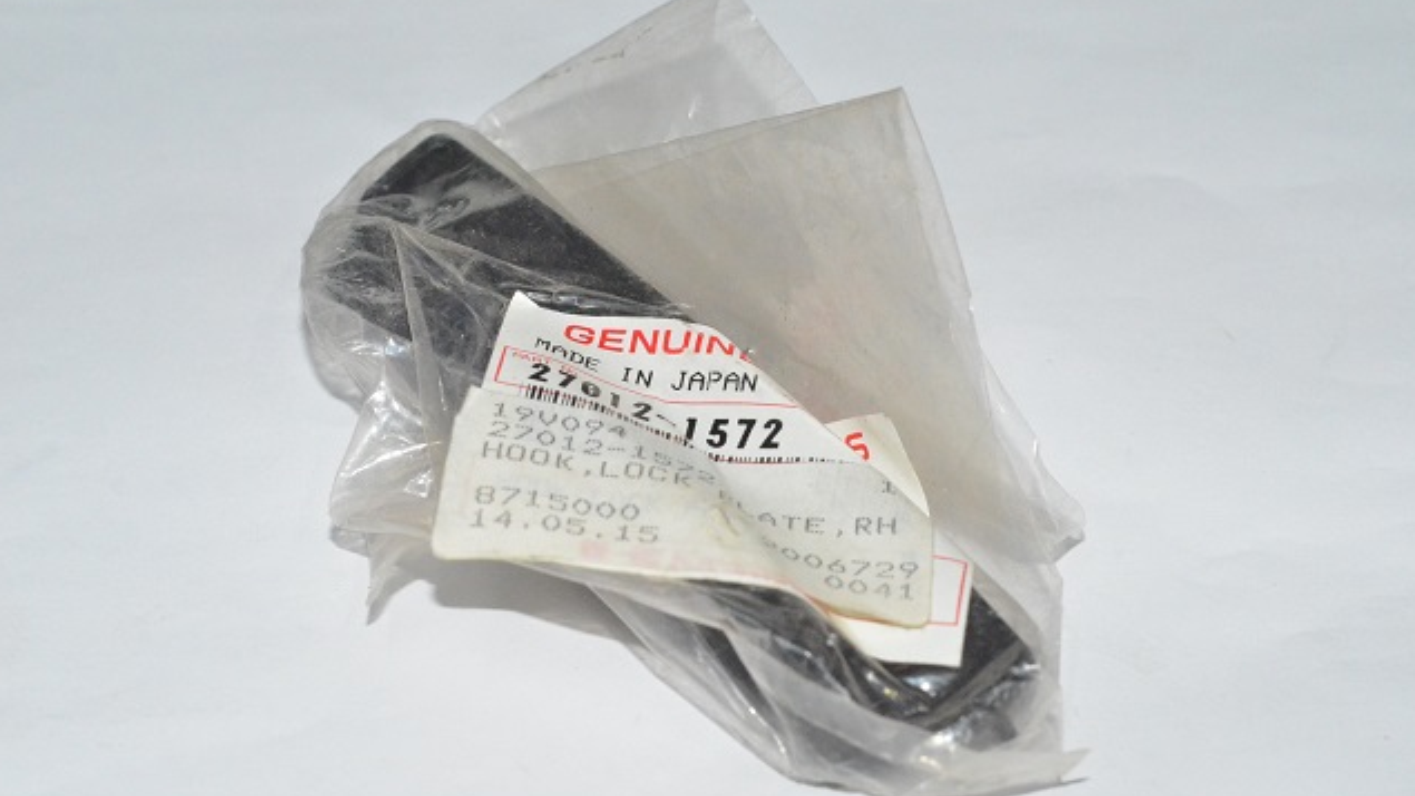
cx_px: 706
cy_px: 407
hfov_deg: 26.9
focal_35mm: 79
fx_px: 2964
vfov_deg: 15.3
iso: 6400
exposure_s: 1/250
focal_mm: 50
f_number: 7.1
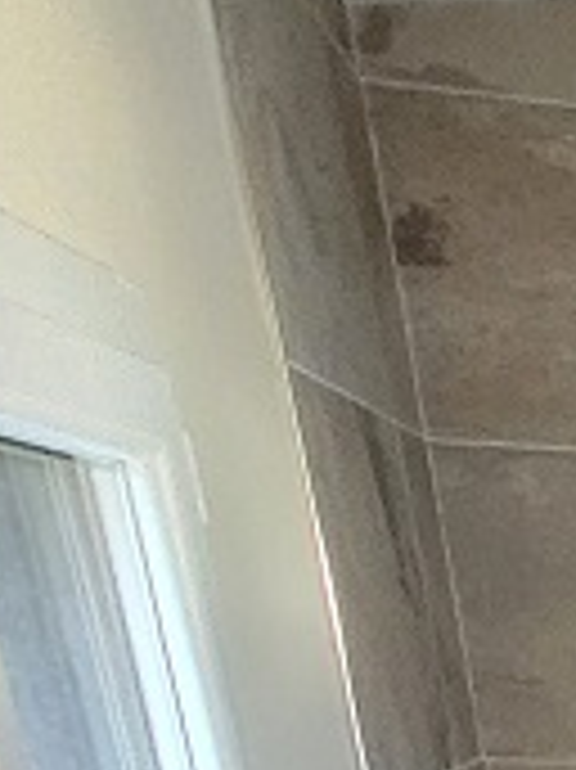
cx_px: 1611
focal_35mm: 82
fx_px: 1822
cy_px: 1445
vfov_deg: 18.1
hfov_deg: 11.9
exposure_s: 1/33
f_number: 2.2
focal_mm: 1.74
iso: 640
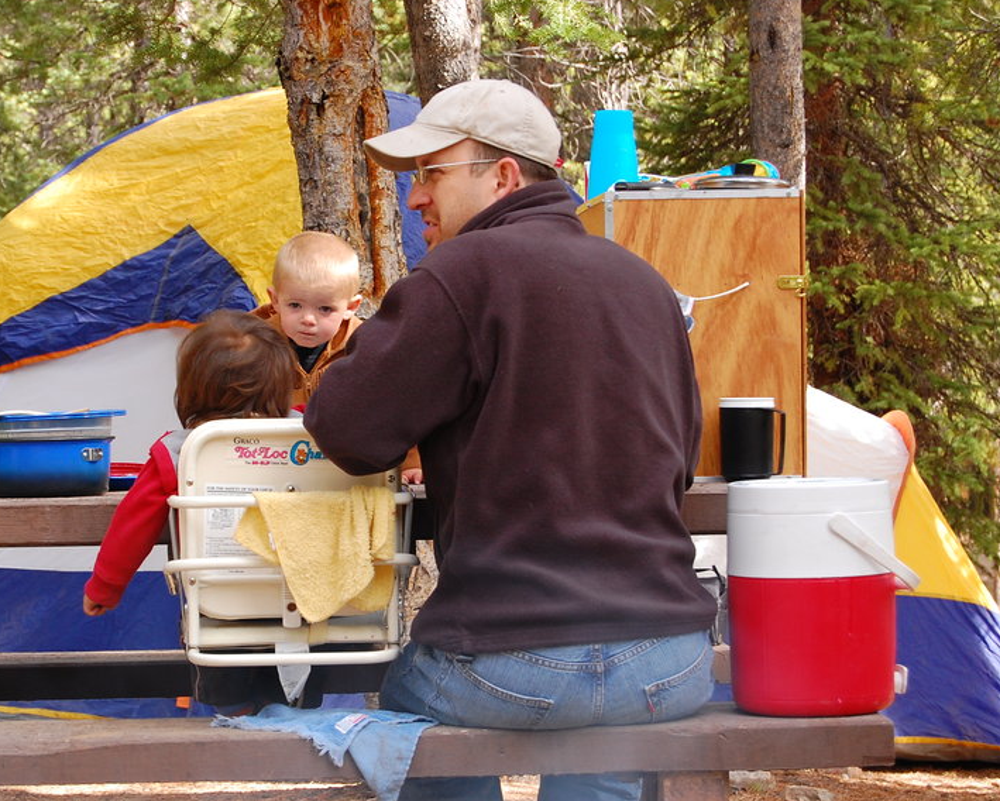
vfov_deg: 13.8
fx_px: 3307
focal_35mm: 112
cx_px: 309
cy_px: 425
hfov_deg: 17.1
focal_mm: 55
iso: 400
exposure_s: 1/125
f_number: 5.6
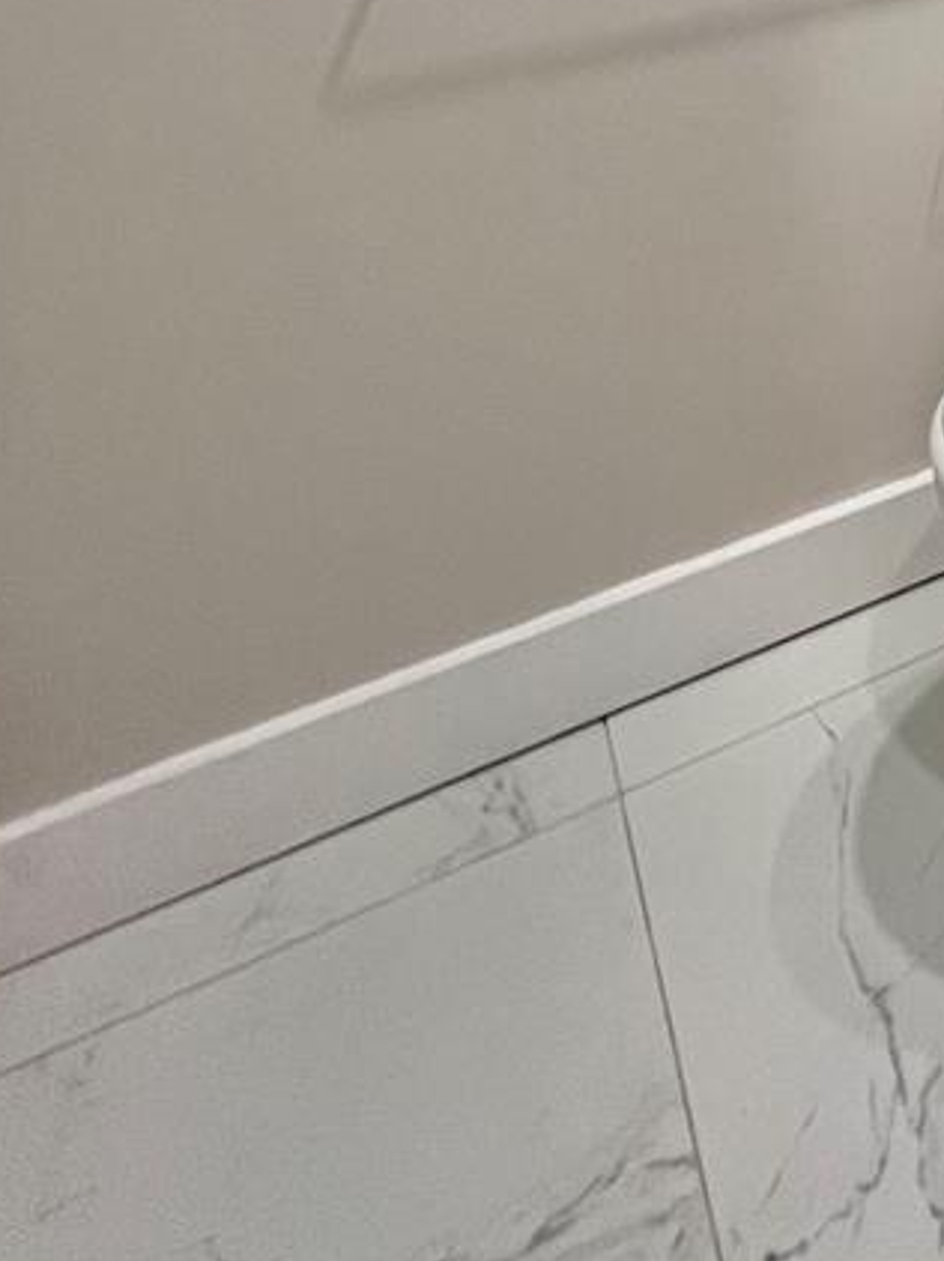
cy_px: -403
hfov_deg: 30.0
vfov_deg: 34.3
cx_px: 1255
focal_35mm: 37
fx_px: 1347
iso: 250
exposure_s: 1/120
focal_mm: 1.57
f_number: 1.8
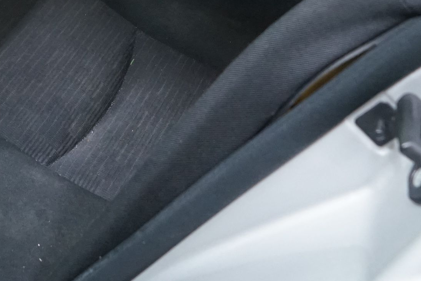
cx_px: 25
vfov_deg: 14.4
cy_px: -187
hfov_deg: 22.9
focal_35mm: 86
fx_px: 1006
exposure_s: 1/20
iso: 3200
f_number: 4.5
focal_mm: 24
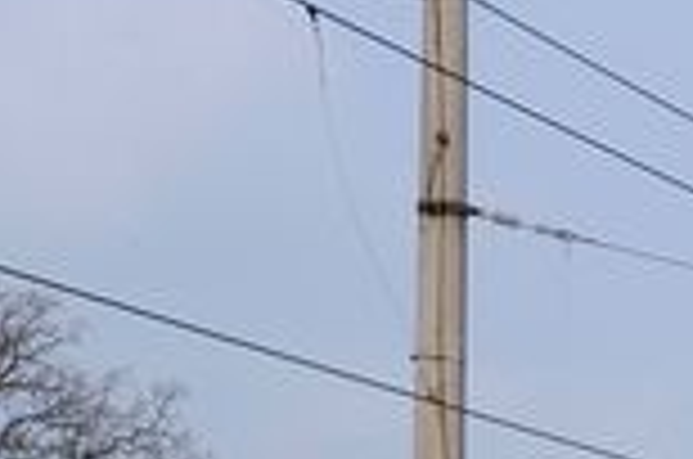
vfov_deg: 5.3
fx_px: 4790
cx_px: 1688
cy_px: 1058
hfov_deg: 7.7
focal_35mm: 249
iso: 250
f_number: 9
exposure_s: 1/640
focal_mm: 25
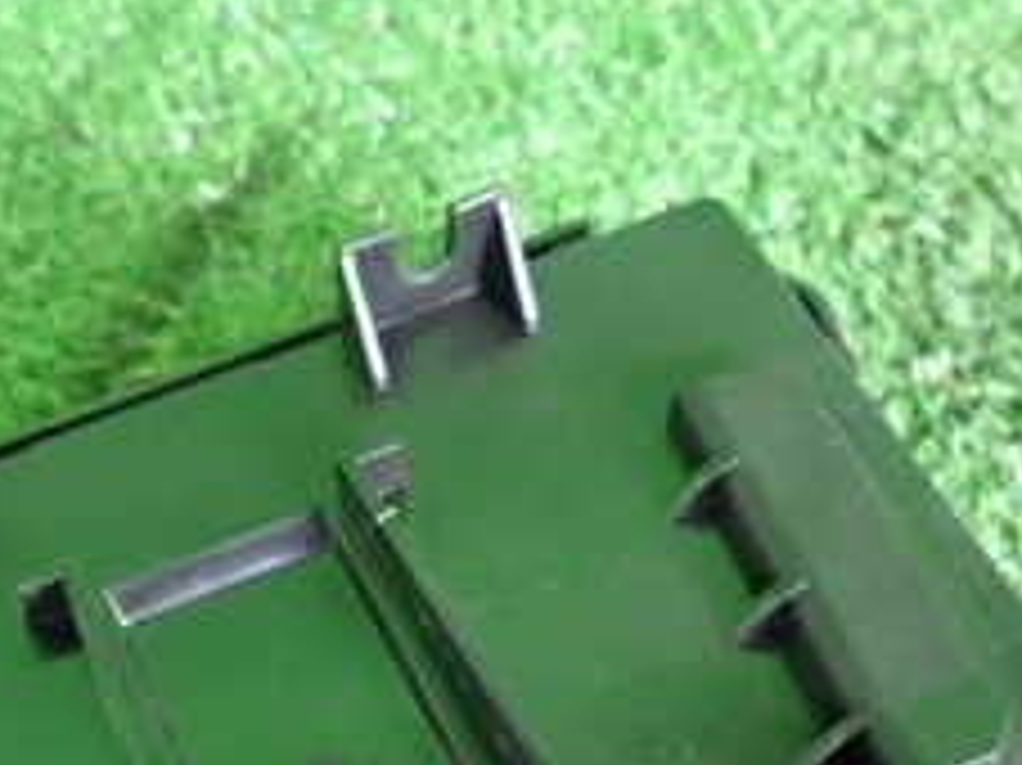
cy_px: 846
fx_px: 1948
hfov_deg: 28.9
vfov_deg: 21.1
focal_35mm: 66
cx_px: 252
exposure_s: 1/30
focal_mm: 4.5
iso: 320
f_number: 2
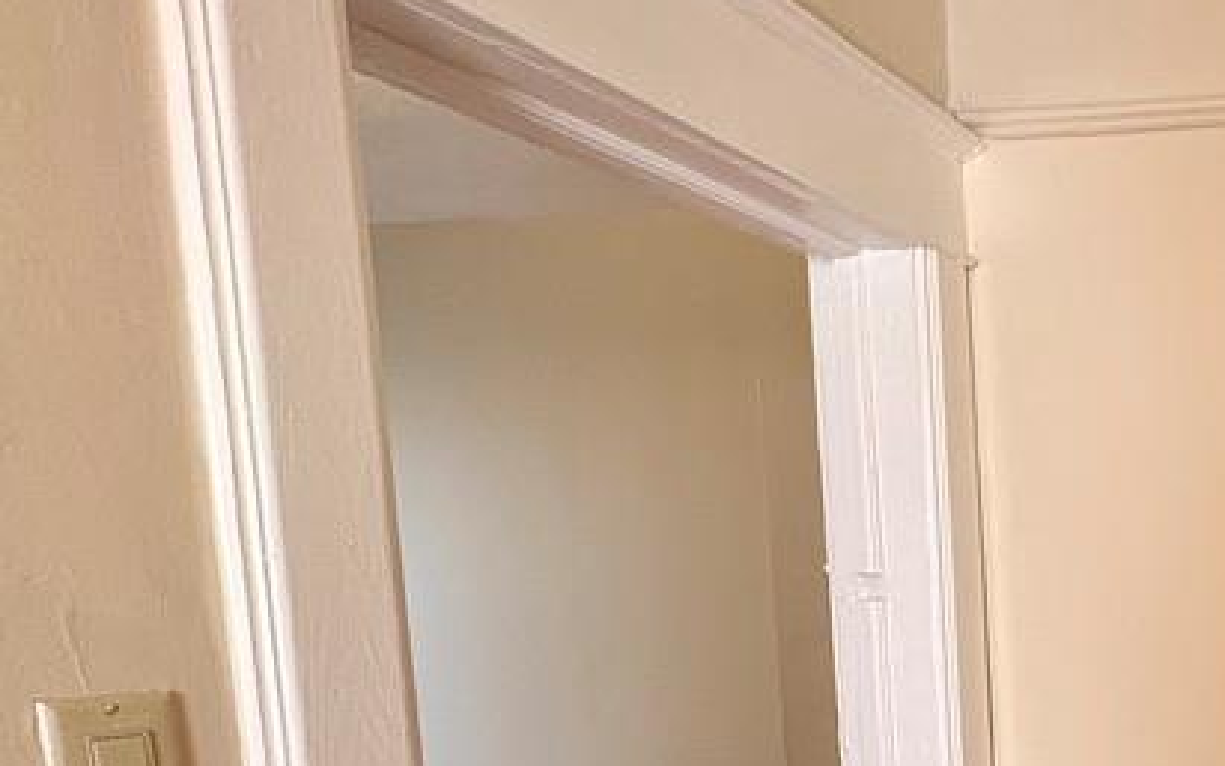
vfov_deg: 32.2
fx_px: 1235
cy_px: 736
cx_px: 1455
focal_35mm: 37
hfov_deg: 39.1
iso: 250
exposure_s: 1/60
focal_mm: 2.22
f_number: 2.2
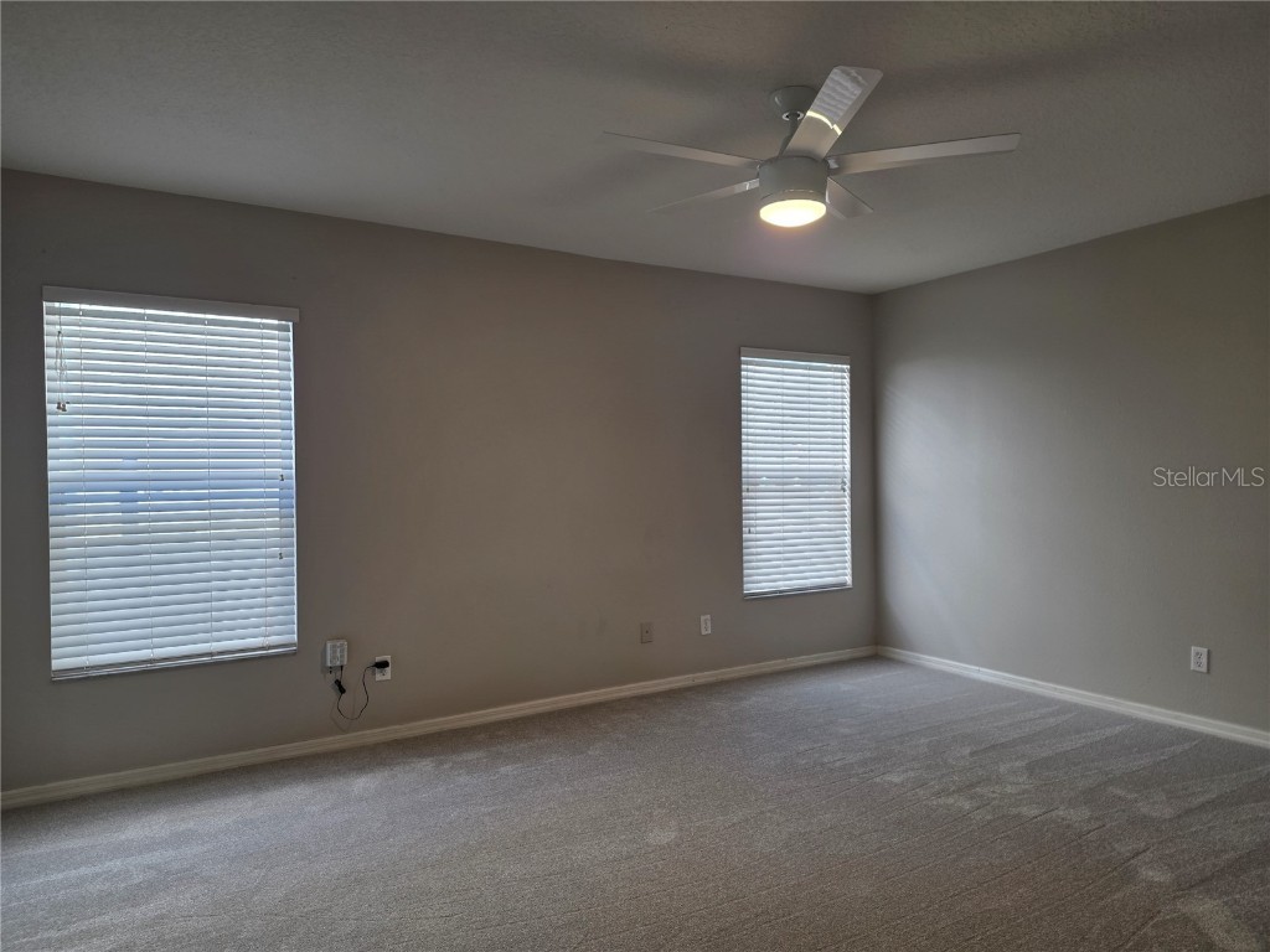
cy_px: 476
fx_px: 844
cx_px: 635
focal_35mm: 23
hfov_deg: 73.9
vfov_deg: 58.9
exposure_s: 1/120
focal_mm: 6.3
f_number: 1.7
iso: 100
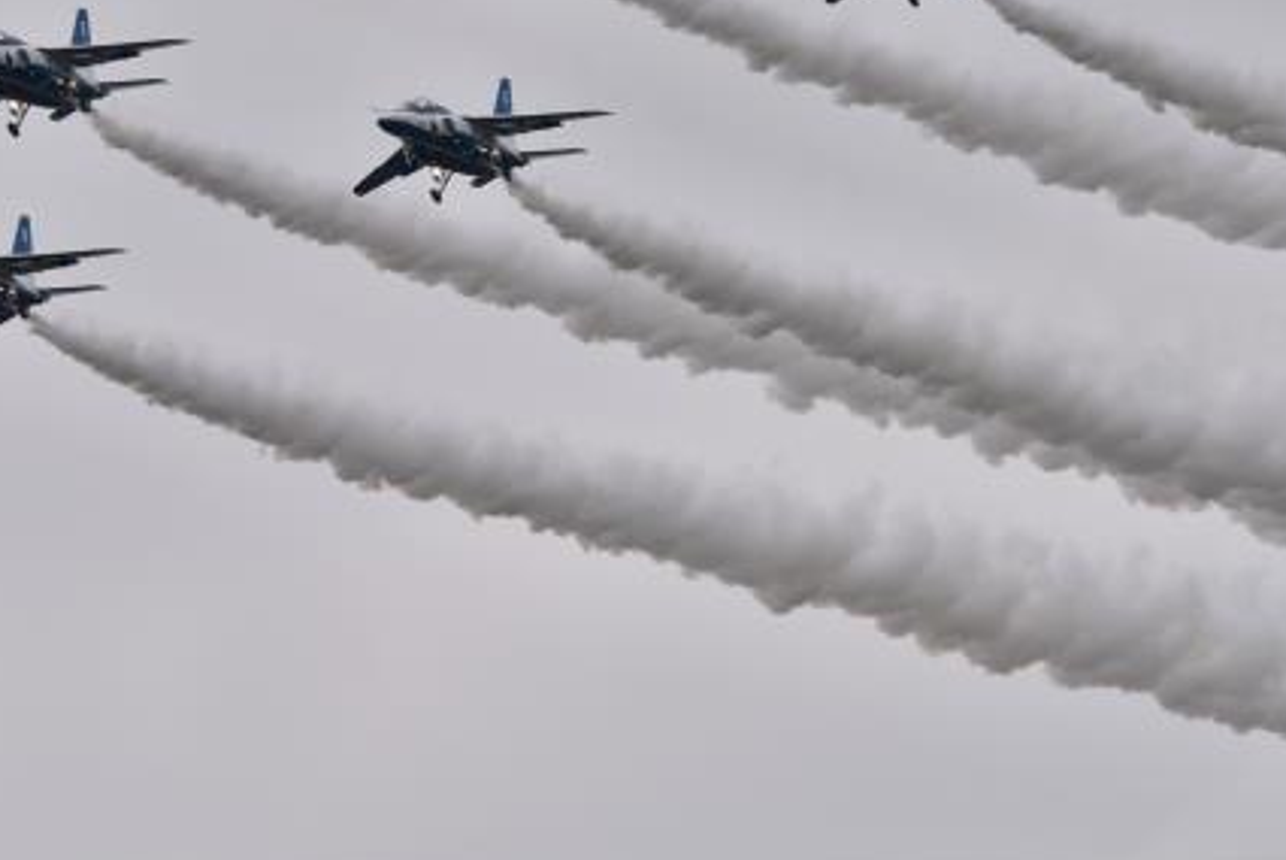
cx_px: 542
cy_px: 209
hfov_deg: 5.3
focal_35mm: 388
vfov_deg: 3.5
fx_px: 13869
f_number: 16
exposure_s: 1/320
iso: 400
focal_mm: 250
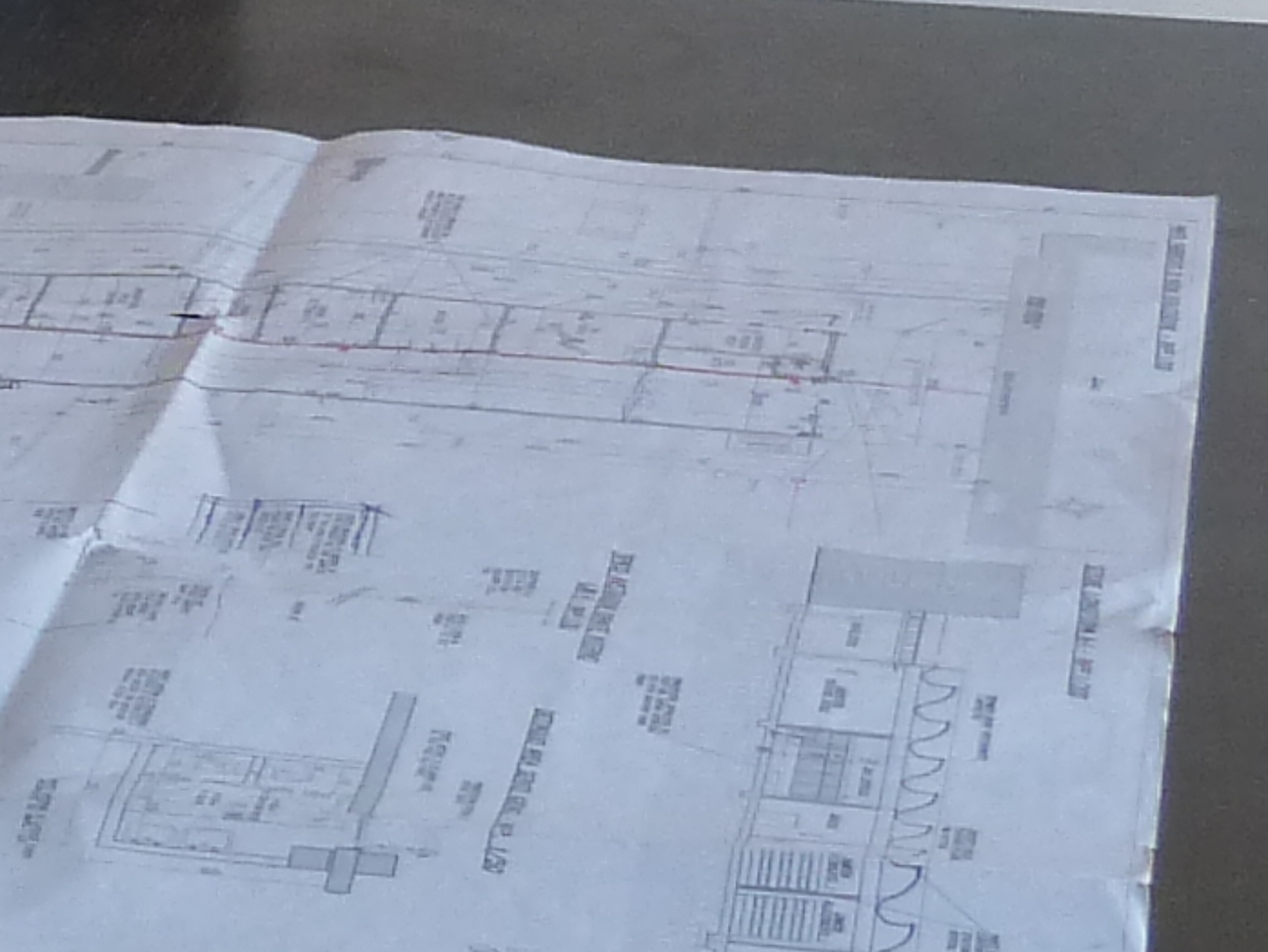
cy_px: 93
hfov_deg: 10.0
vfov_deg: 7.8
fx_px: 6926
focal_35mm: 189
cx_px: -808
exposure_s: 1/60
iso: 160
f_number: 3
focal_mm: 5.8
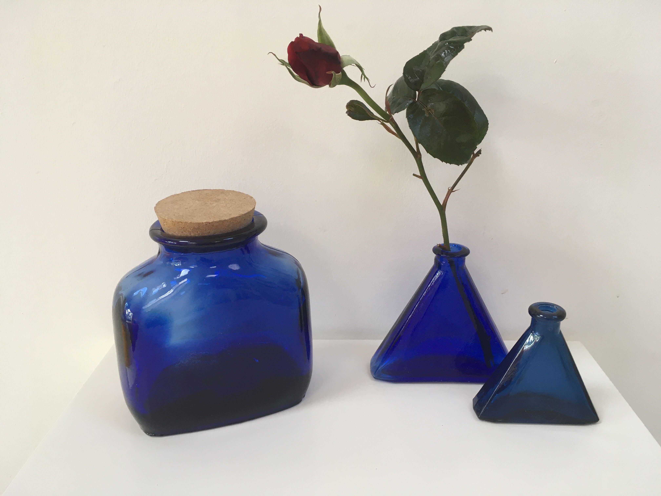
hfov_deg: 61.7
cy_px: 248
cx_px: 330
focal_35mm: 29
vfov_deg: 48.2
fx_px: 554
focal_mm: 4.15
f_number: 2.2
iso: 32
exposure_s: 1/33
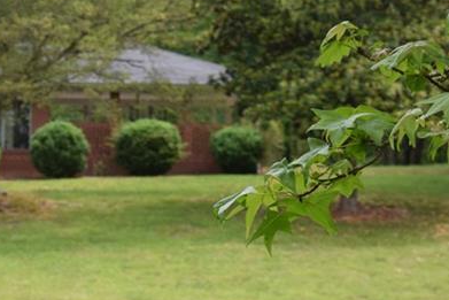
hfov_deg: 10.0
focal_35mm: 204
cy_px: 171
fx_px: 2545
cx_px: -67
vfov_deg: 6.7
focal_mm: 52
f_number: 8
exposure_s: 1/250
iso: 320
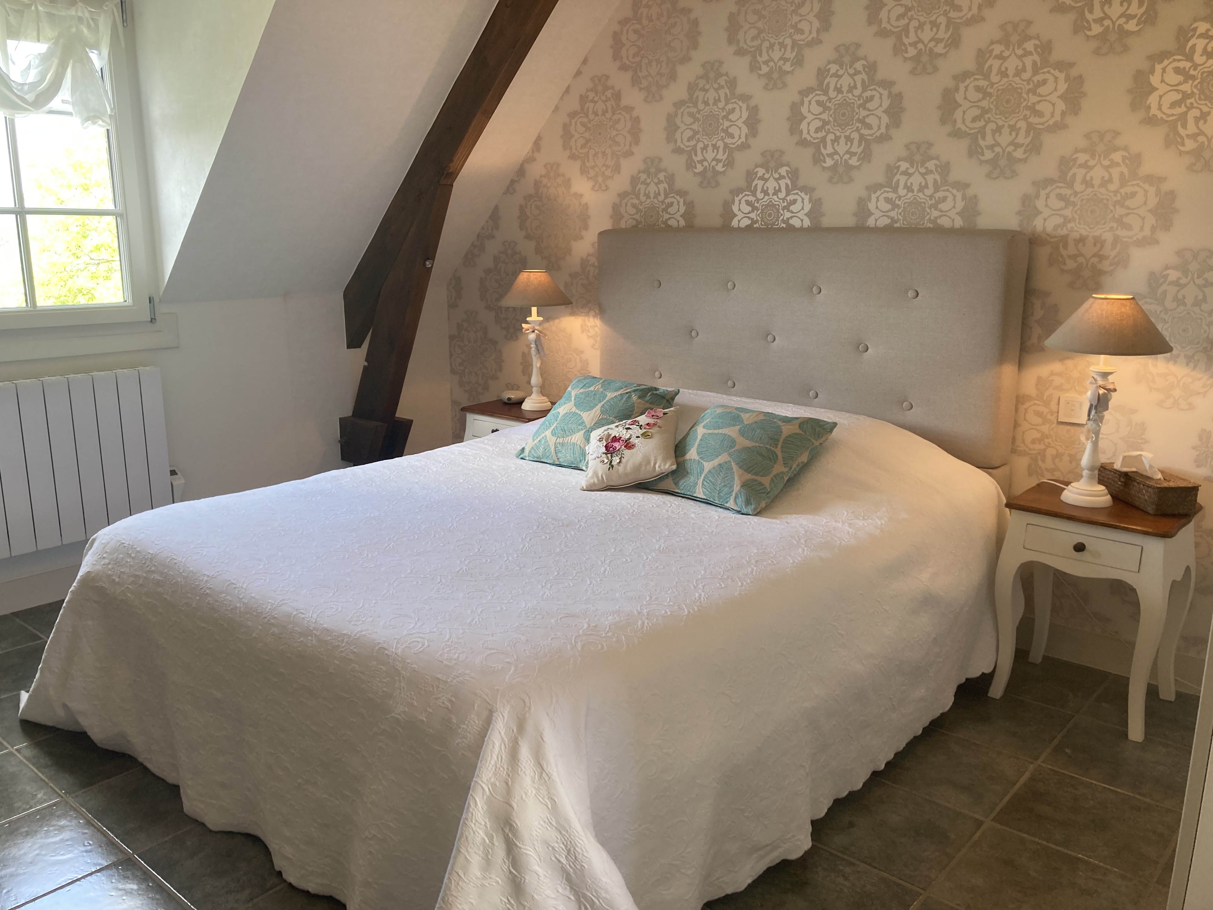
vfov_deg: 49.7
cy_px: 455
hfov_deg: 63.4
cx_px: 606
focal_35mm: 28
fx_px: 981
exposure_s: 1/50
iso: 64
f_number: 1.8
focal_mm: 3.99
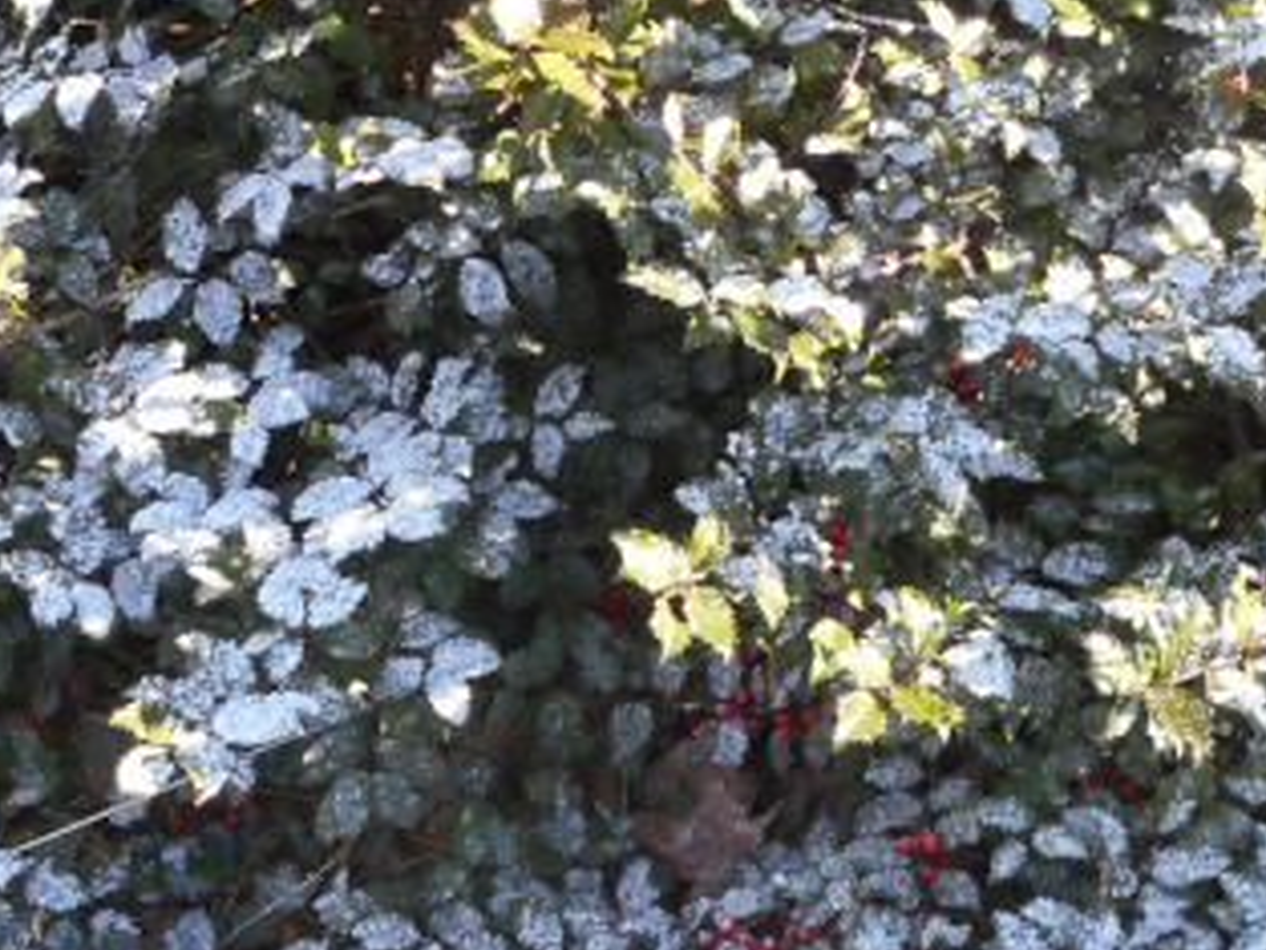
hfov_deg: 26.5
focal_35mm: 72
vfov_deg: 20.4
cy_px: 323
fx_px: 2634
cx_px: 1025
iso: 80
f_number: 3.7
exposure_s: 1/40
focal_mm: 4.5
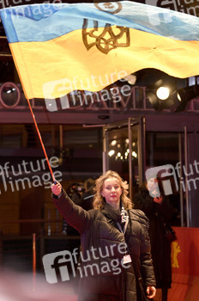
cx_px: 112
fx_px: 857
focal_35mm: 103
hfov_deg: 13.2
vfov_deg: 19.9
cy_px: 134
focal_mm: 90
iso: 1250
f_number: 3.2
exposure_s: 1/400
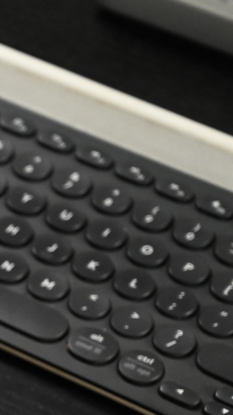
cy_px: 341
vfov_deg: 10.7
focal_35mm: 200
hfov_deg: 5.9
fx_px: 2195
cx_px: -297
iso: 3200
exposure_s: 1/125
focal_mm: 64
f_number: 5
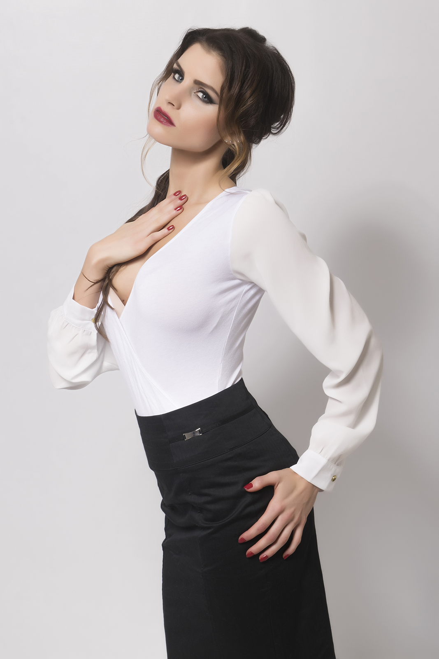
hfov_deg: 18.2
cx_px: 220
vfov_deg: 27.0
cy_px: 330
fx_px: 1371
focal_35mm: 75
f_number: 16
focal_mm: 50
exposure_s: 1/100
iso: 200
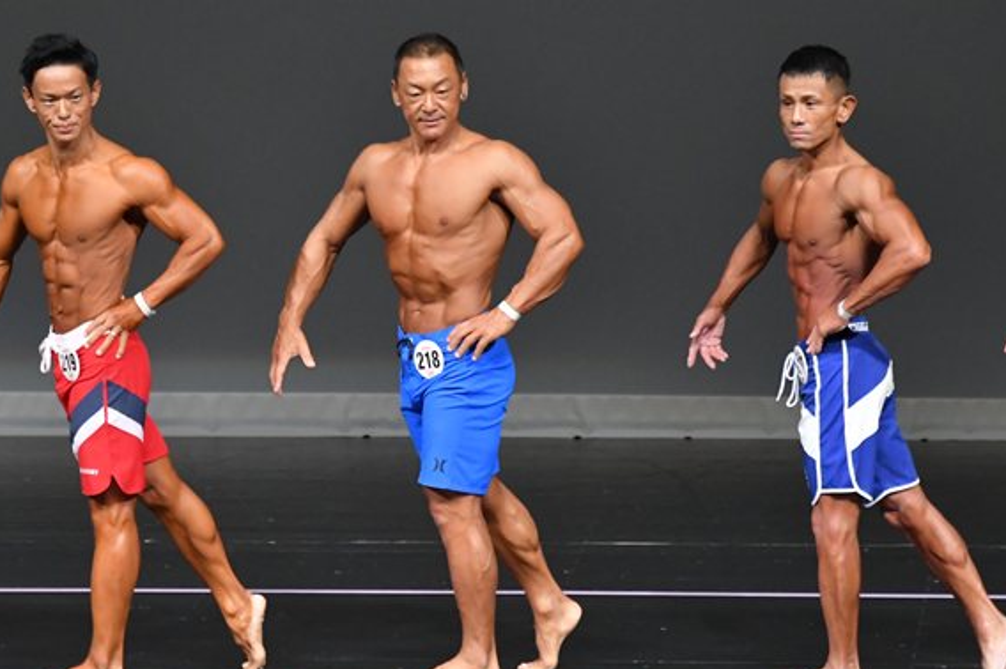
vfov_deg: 3.5
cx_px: 341
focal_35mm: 389
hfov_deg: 5.3
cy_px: 329
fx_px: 10864
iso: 4000
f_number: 5.6
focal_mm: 190
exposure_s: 1/400
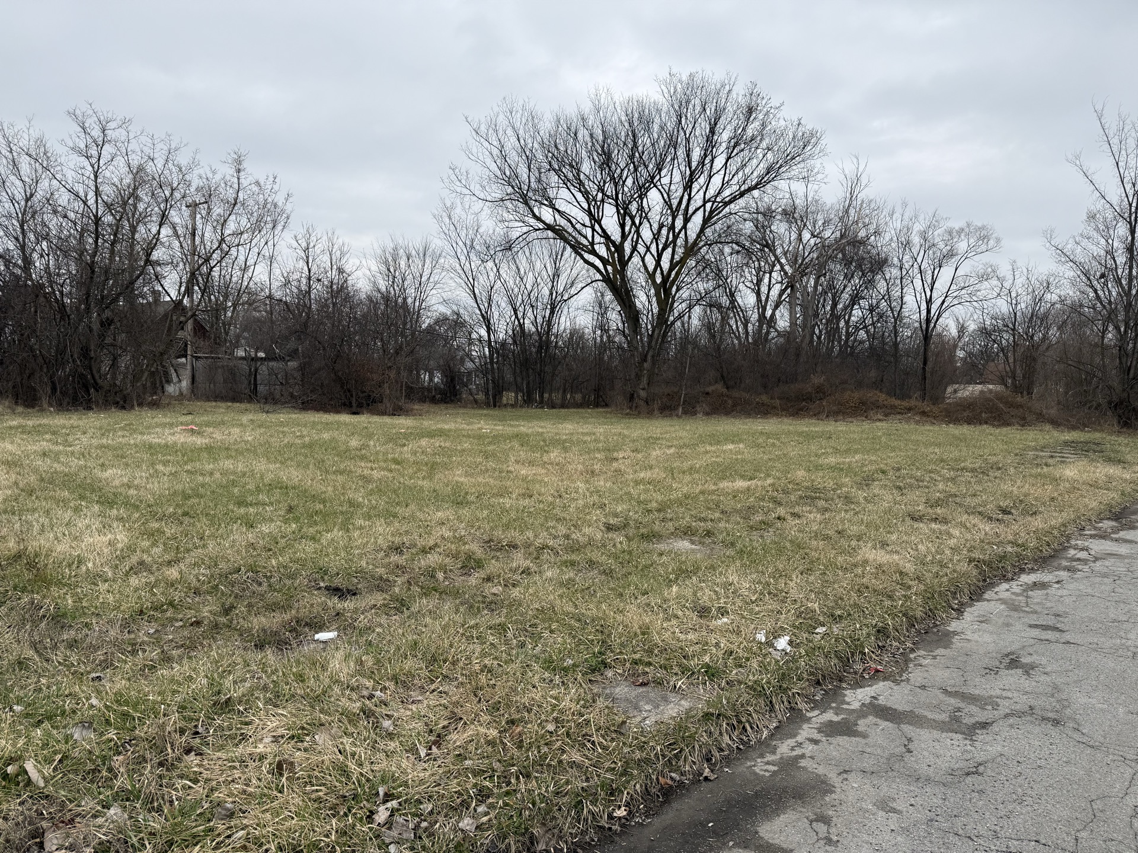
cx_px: 569
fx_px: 789
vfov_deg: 56.8
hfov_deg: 71.6
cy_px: 426
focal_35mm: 24
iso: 80
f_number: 1.78
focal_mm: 6.76
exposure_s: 1/3279
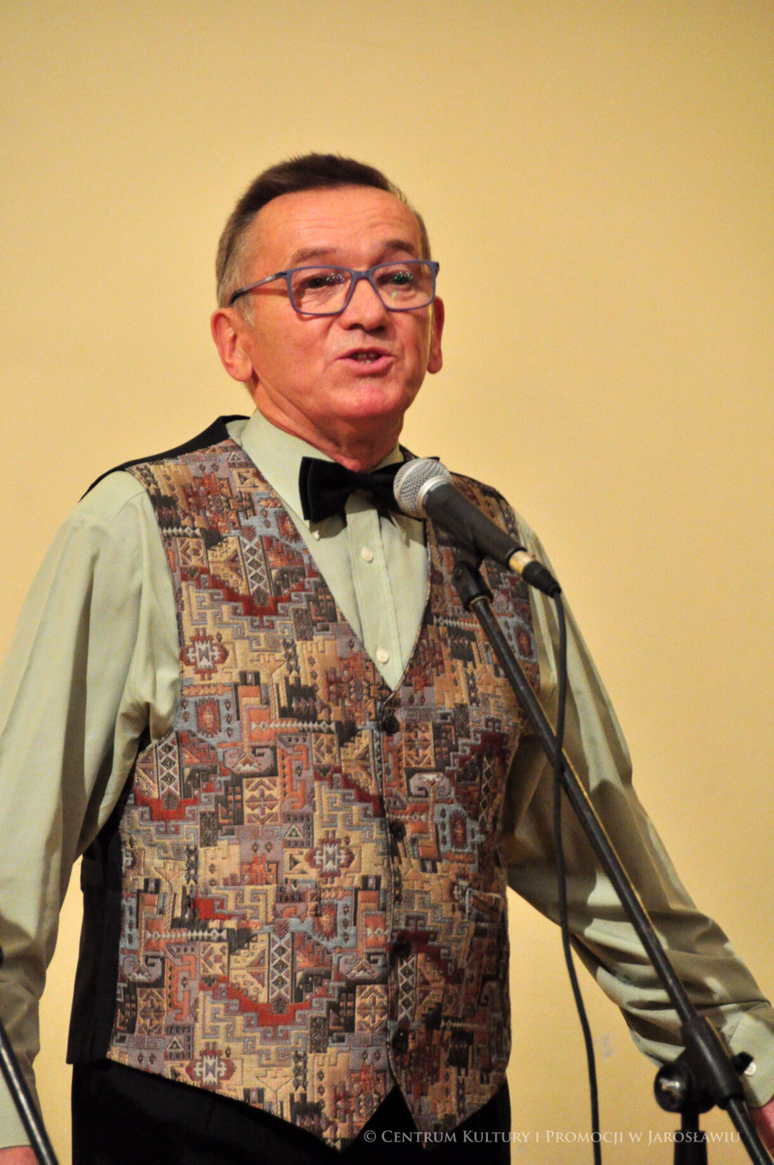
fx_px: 9700
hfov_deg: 4.6
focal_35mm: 300
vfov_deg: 6.9
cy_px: 582
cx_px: 387
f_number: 6.3
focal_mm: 200
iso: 2500
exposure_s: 1/100
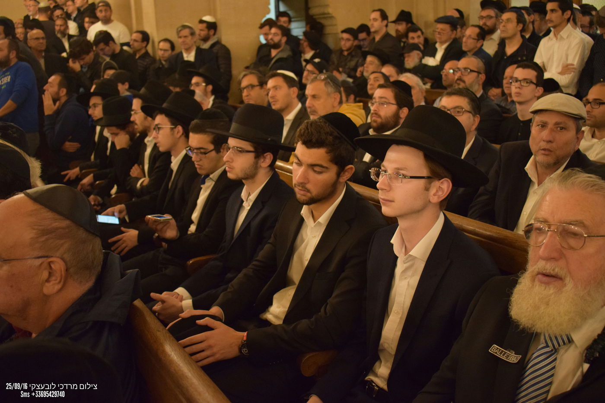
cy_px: 202
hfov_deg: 49.6
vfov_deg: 34.2
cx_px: 302
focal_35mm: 39
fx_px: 655
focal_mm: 26
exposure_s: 1/30
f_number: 4
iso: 2800
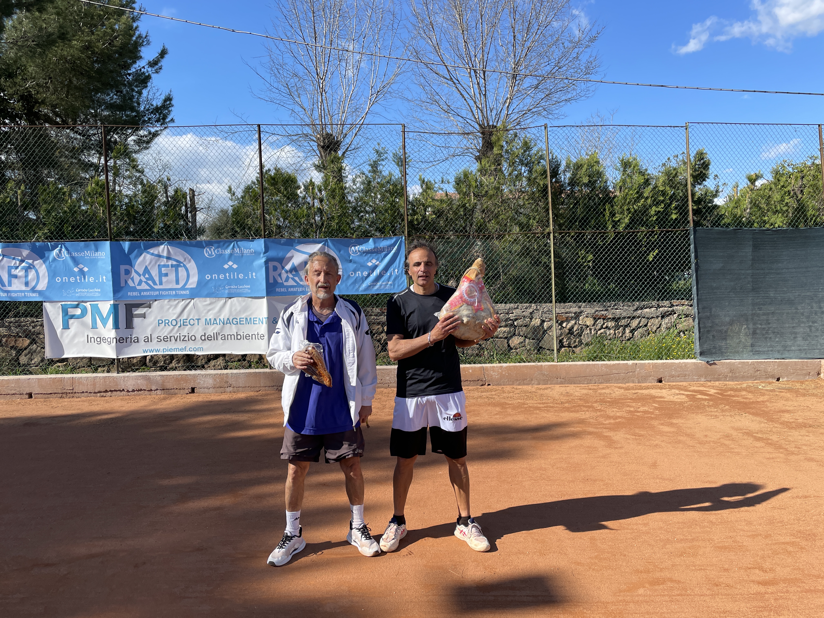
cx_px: 412
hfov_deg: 67.3
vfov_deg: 53.1
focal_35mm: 26
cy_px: 309
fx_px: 619
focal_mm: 4.2
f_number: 1.6
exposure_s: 1/2747
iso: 32
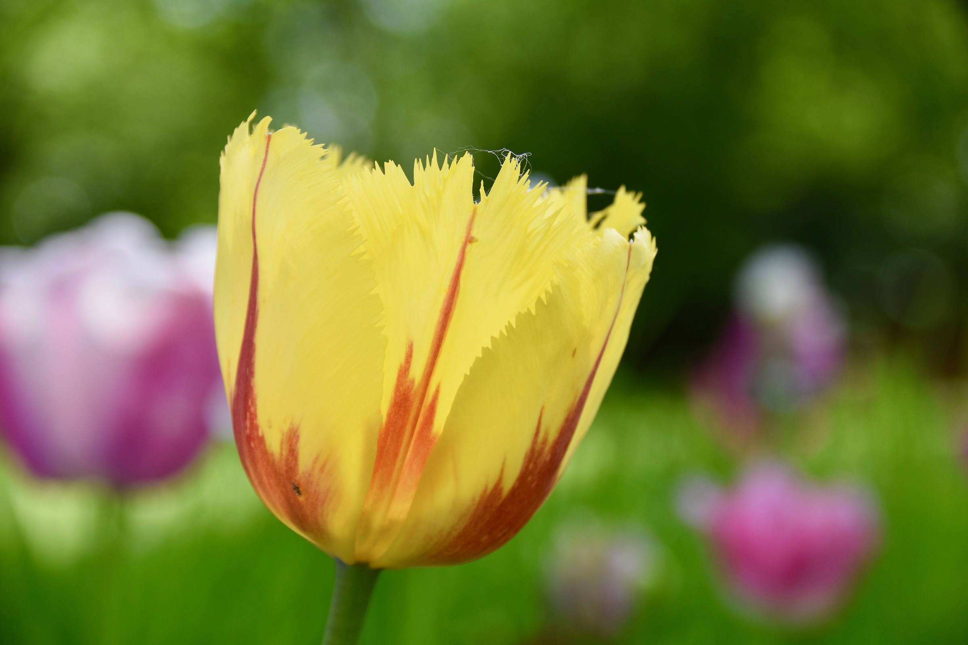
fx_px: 3710
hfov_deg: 14.9
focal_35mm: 138
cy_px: 322
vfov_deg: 9.9
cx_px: 484
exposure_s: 1/320
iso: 220
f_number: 6.3
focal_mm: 92
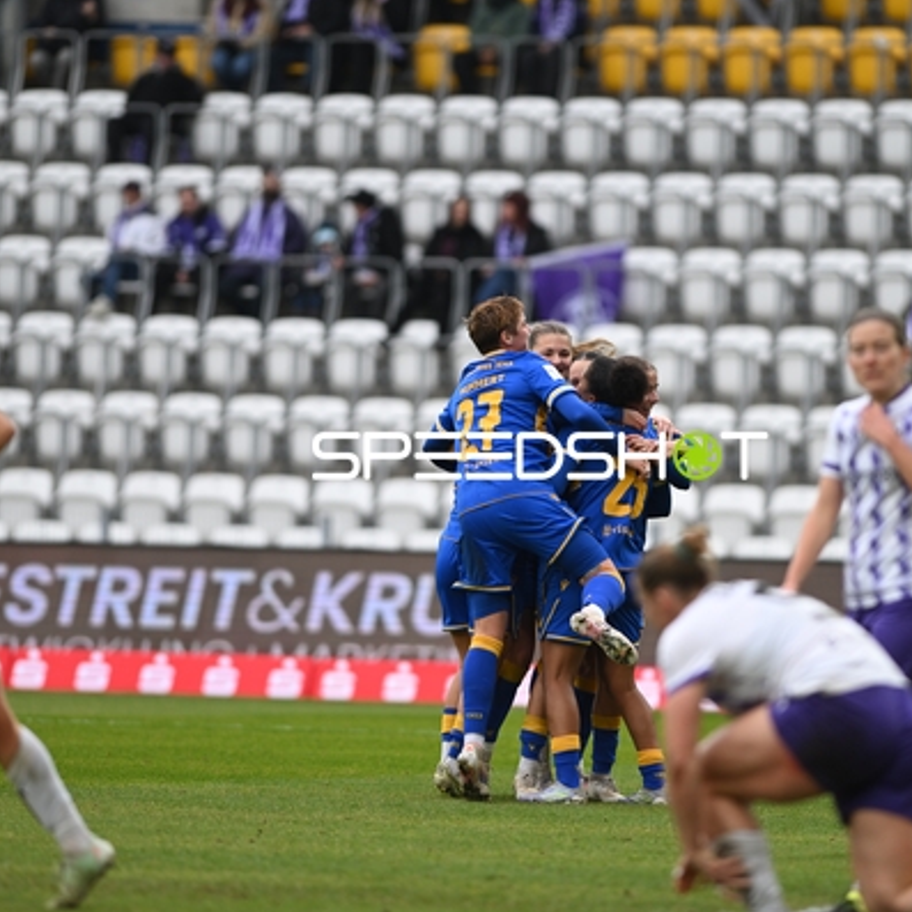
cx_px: 542
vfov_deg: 4.6
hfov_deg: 4.6
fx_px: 11476
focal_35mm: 385
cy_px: 457
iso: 800
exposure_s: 1/2000
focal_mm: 300
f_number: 2.8
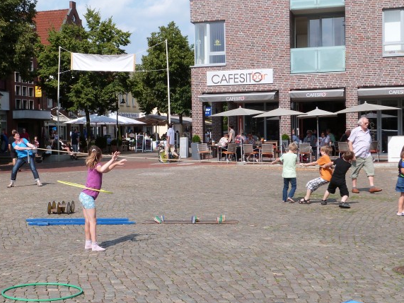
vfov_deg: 23.3
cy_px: 164
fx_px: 736
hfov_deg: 30.6
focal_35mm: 63
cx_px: 149
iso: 100
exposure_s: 1/400
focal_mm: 8.1
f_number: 5.6
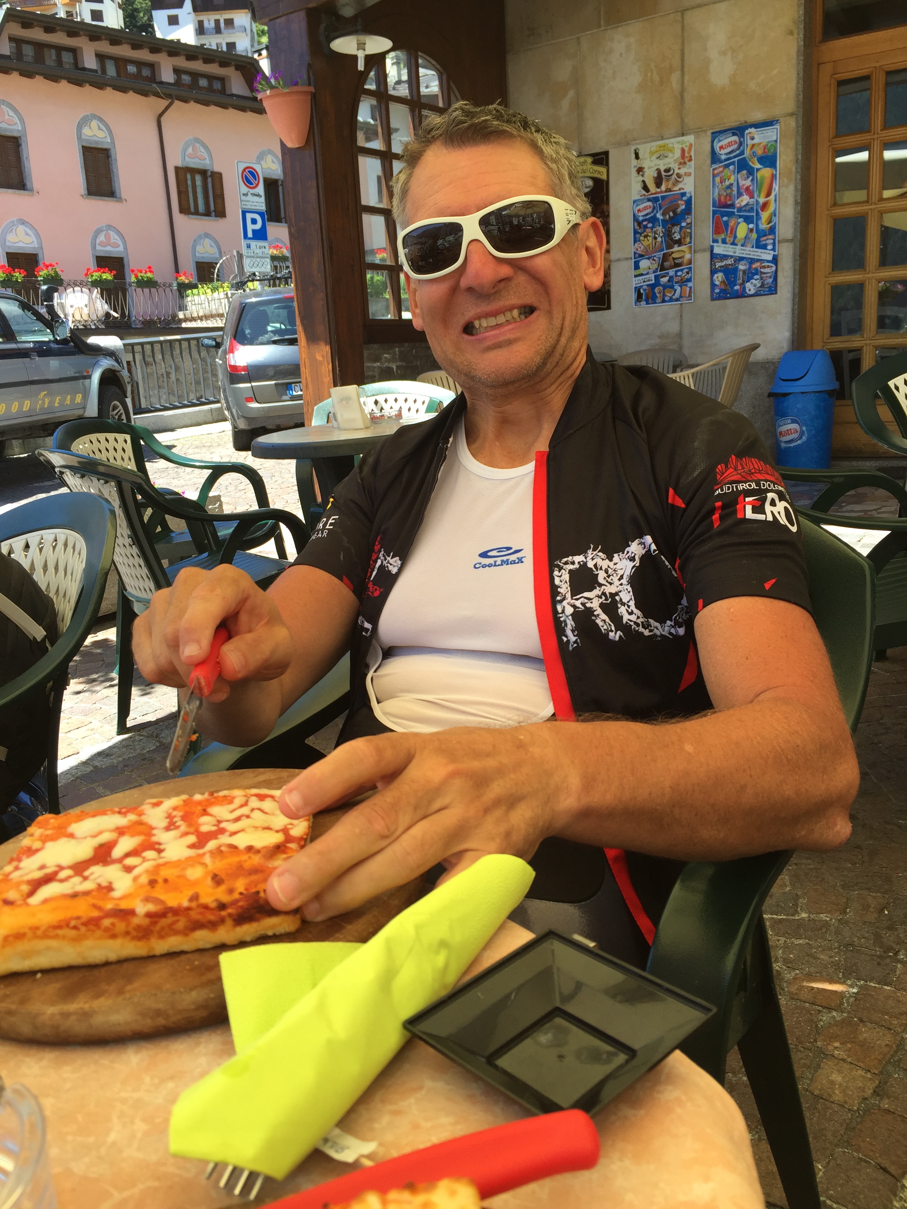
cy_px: 604
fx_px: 1013
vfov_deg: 61.7
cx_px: 454
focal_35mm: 29
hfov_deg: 48.2
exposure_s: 1/412
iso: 32
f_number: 2.2
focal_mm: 4.15
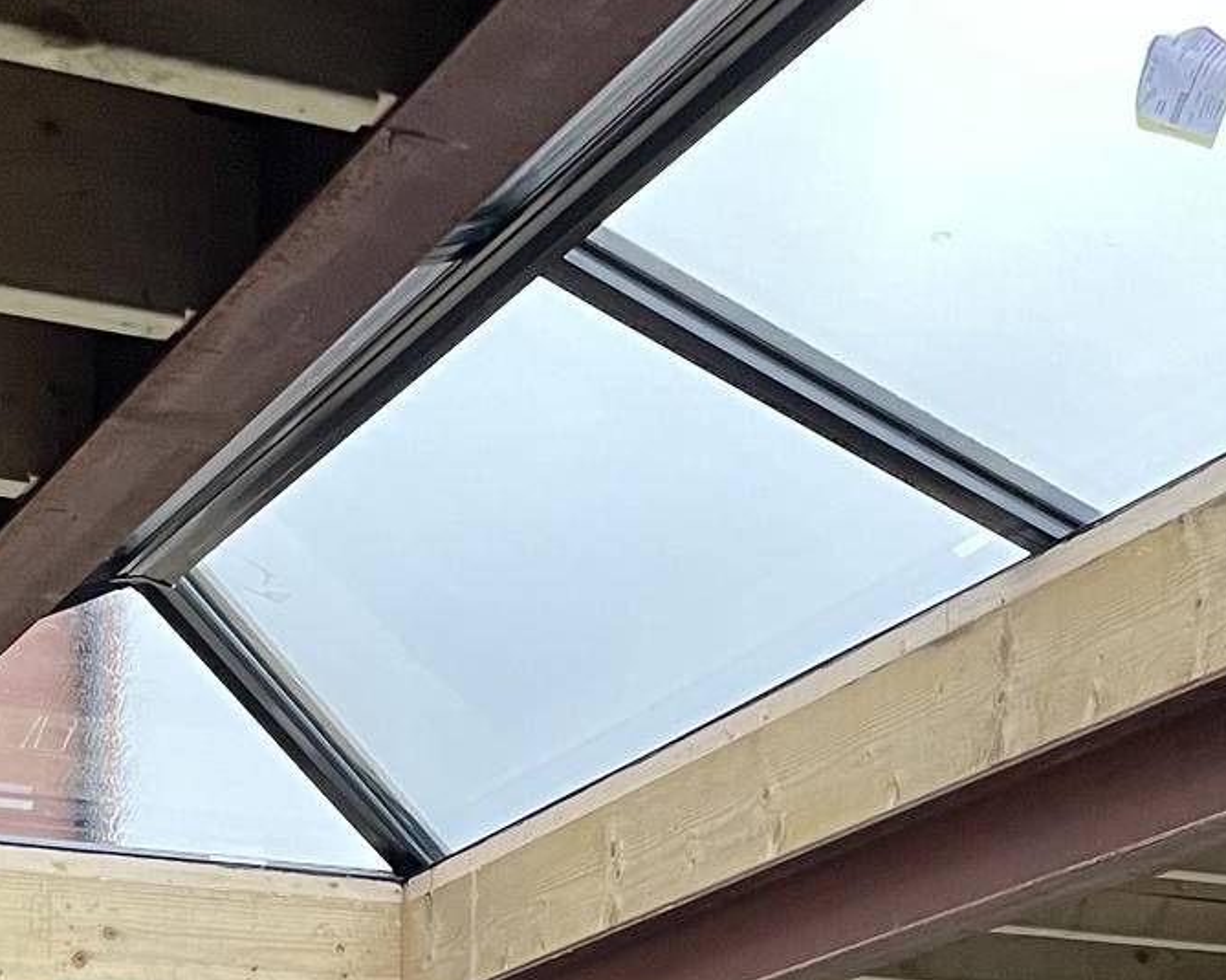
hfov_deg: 21.0
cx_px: 698
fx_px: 3301
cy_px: 1004
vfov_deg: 16.5
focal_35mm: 91
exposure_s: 1/60
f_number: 1.6
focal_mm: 5.1
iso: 200
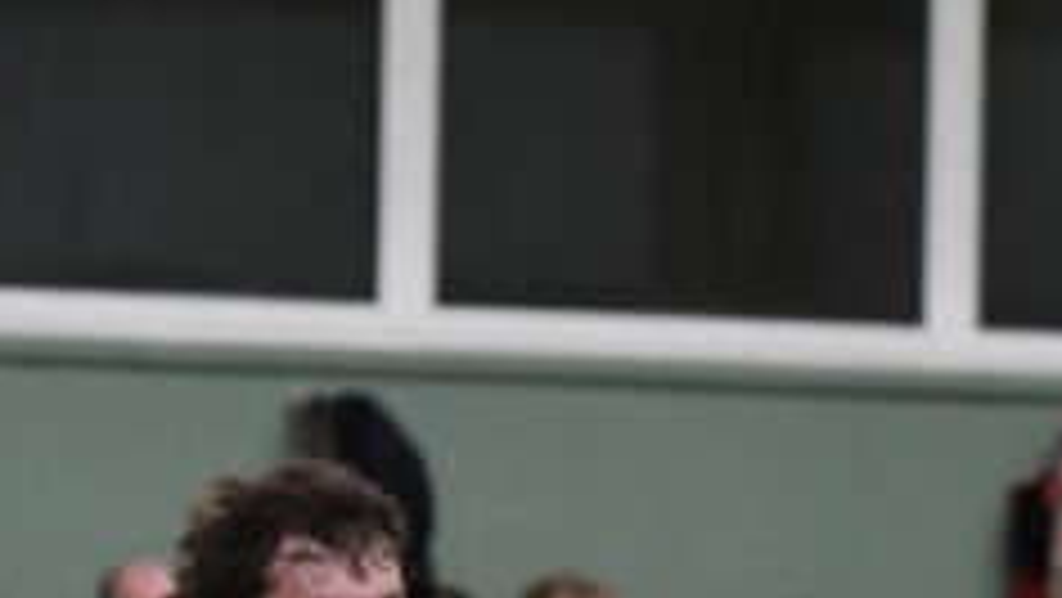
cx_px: 436
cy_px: 998
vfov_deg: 2.2
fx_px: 15692
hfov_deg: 3.9
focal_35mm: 557
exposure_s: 1/640
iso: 4000
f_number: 3.2
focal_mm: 120
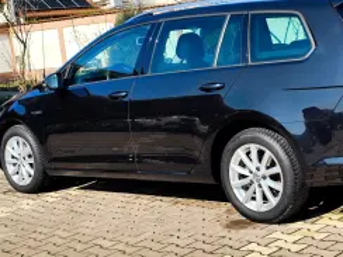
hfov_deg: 28.3
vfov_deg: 21.6
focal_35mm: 68
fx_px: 674
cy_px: 117
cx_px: 236
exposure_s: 1/1190
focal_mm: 6.14
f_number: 1.65
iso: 50
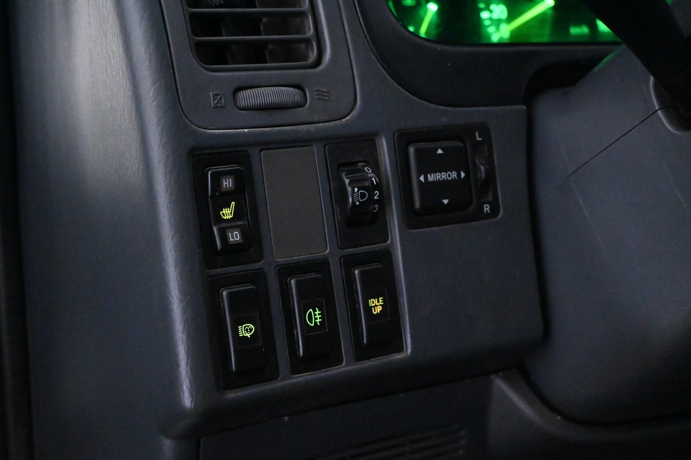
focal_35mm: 54
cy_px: 230
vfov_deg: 25.1
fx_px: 1036
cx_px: 346
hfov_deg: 36.9
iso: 16000
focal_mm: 36
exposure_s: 1/60
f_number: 5.3
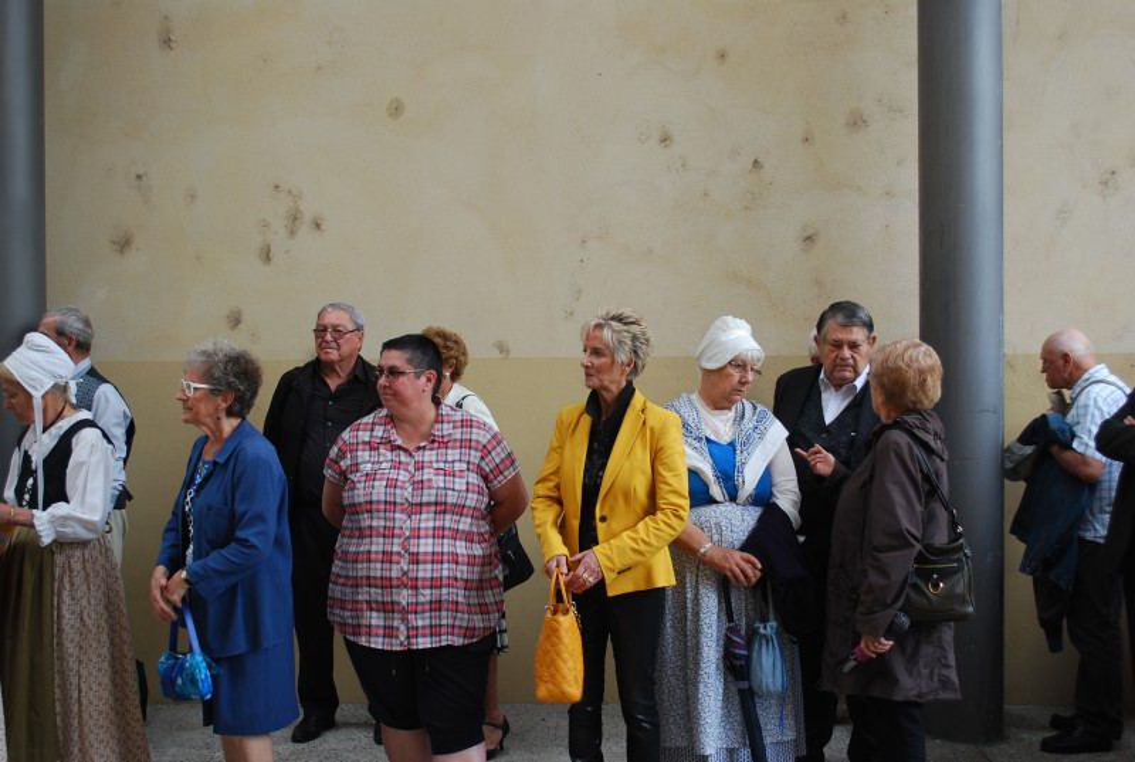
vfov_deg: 32.0
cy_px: 381
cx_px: 568
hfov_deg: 46.3
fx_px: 1327
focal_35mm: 42
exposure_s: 1/100
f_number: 5
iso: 200
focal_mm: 28
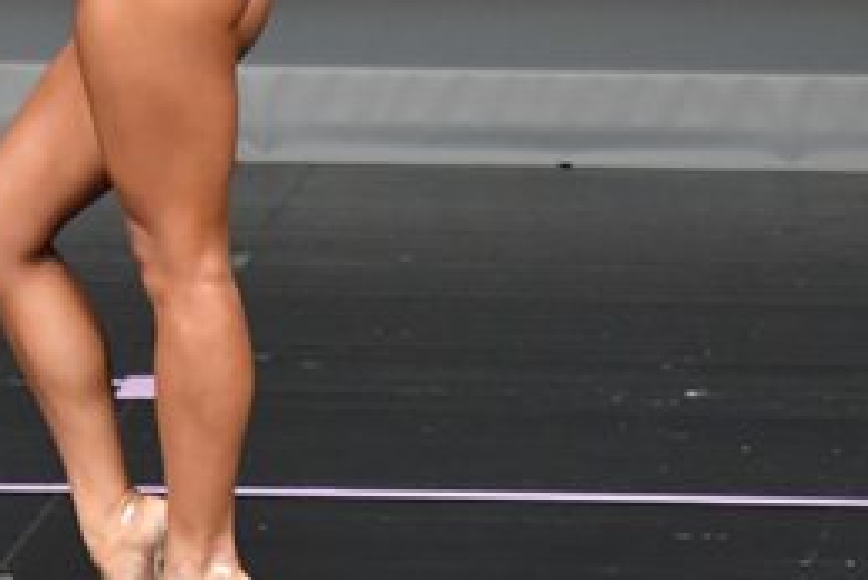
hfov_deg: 2.0
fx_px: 24896
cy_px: -54
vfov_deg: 1.3
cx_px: 293
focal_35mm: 1032
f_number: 5.6
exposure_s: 1/400
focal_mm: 230
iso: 4000
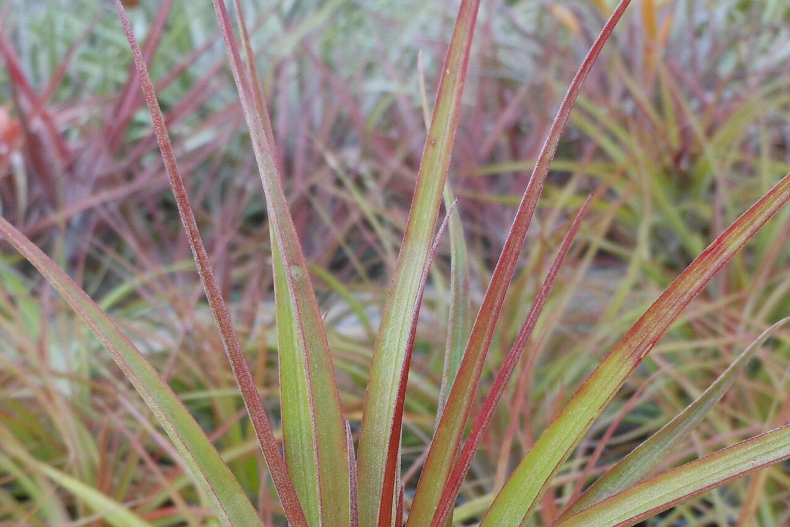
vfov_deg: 19.1
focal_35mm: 69
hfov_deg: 29.2
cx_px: 341
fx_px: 1514
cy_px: 541
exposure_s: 1/320
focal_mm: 5.9
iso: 80
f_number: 4
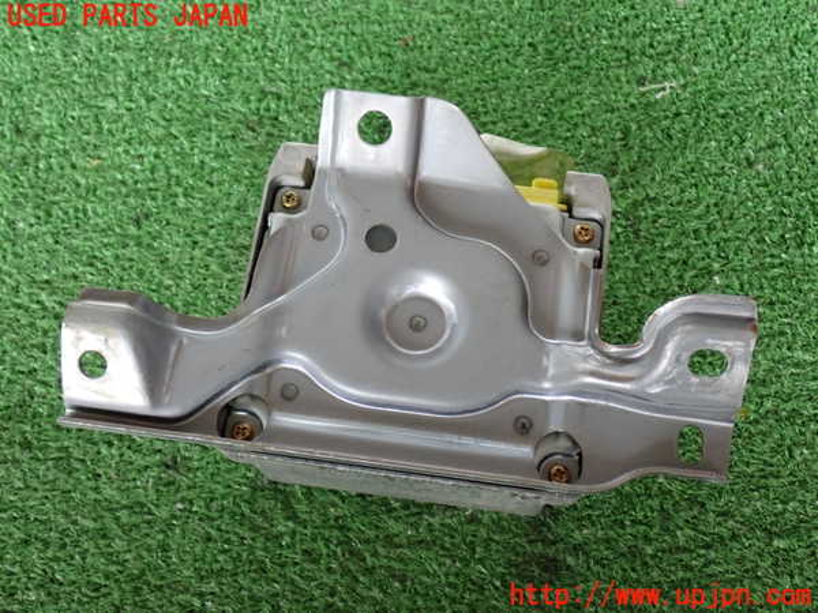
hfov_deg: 40.4
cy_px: 306
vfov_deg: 30.9
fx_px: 1111
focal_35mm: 47
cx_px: 409
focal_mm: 8.4
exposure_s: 1/30
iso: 800
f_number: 3.1
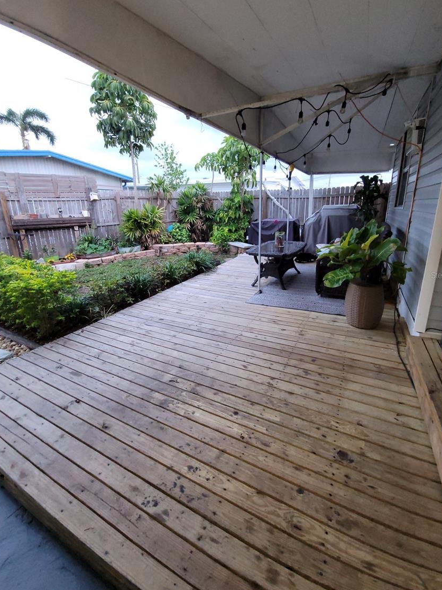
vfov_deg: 101.9
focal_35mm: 14
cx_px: 231
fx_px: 238
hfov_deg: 85.6
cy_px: 275
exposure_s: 1/60
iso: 400
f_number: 2.2
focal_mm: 2.2
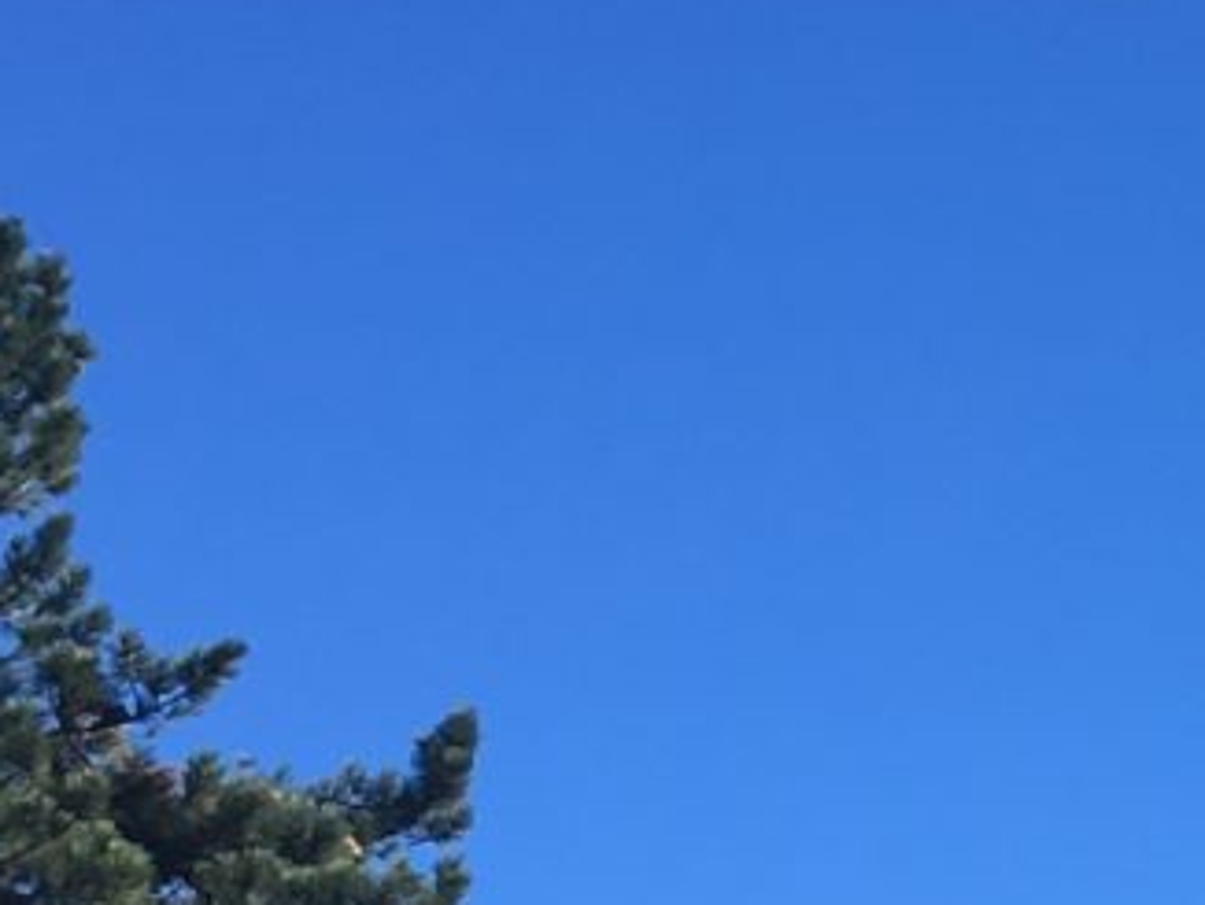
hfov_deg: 9.9
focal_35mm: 182
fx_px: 6340
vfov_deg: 8.2
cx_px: 2628
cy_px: 185
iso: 25
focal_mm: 4.15
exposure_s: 1/999
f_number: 2.2
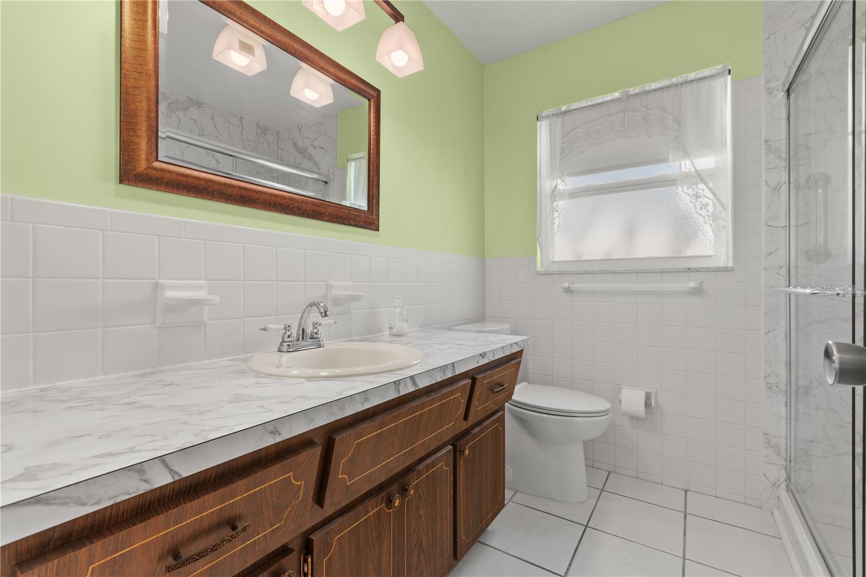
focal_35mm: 15
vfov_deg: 77.3
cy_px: 288
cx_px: 433
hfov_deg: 100.4
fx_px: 361
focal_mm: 10
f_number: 7.1
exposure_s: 1
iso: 100
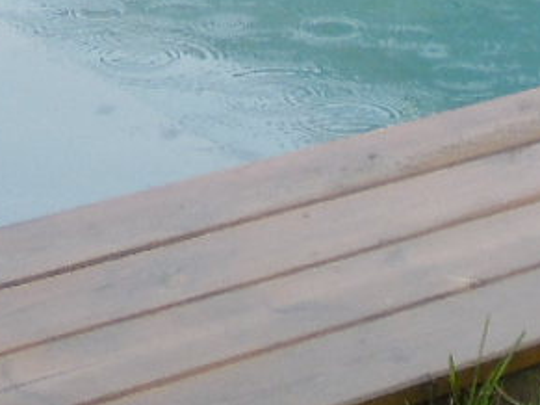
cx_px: 328
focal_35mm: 176
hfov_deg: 11.2
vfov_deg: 7.6
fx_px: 2744
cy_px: -721
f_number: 3.3
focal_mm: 4.5
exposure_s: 1/320
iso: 100
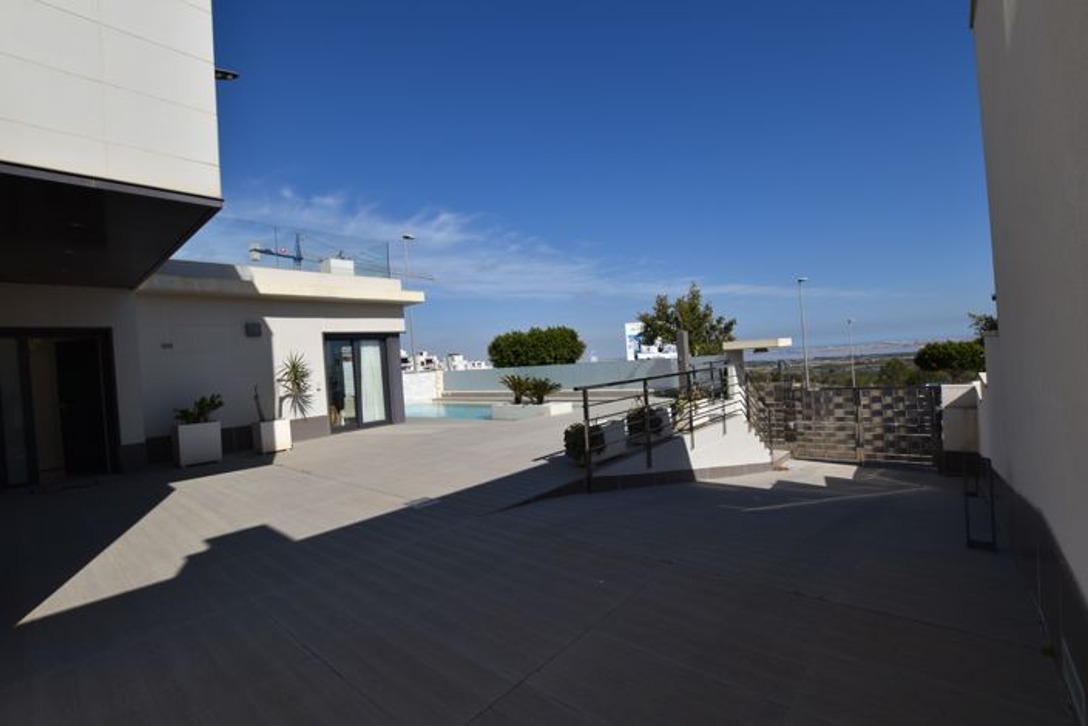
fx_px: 453
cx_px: 544
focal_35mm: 15
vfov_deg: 77.3
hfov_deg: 100.4
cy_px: 363
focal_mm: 10
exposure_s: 1/800
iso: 200
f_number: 9
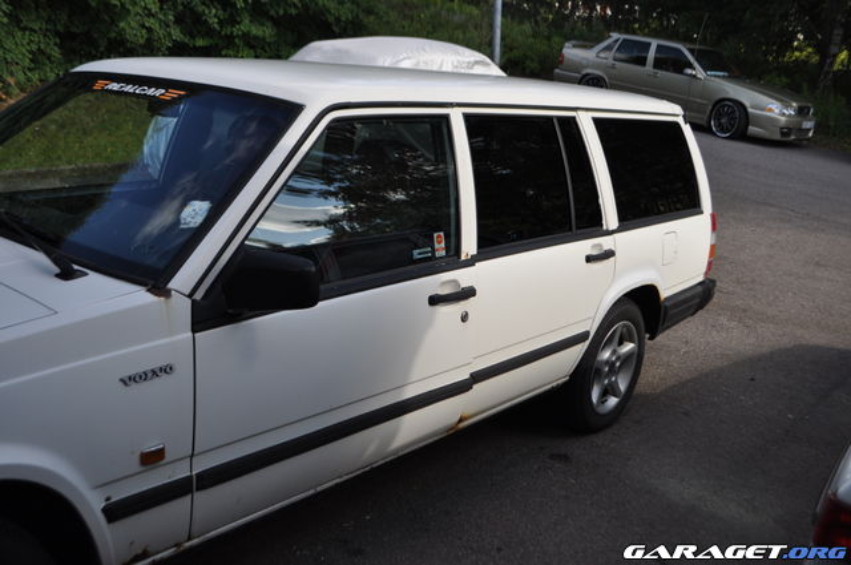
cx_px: 426
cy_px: 282
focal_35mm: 36
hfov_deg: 53.2
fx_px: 850
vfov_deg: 36.8
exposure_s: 1/1250
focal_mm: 24
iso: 400
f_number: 5
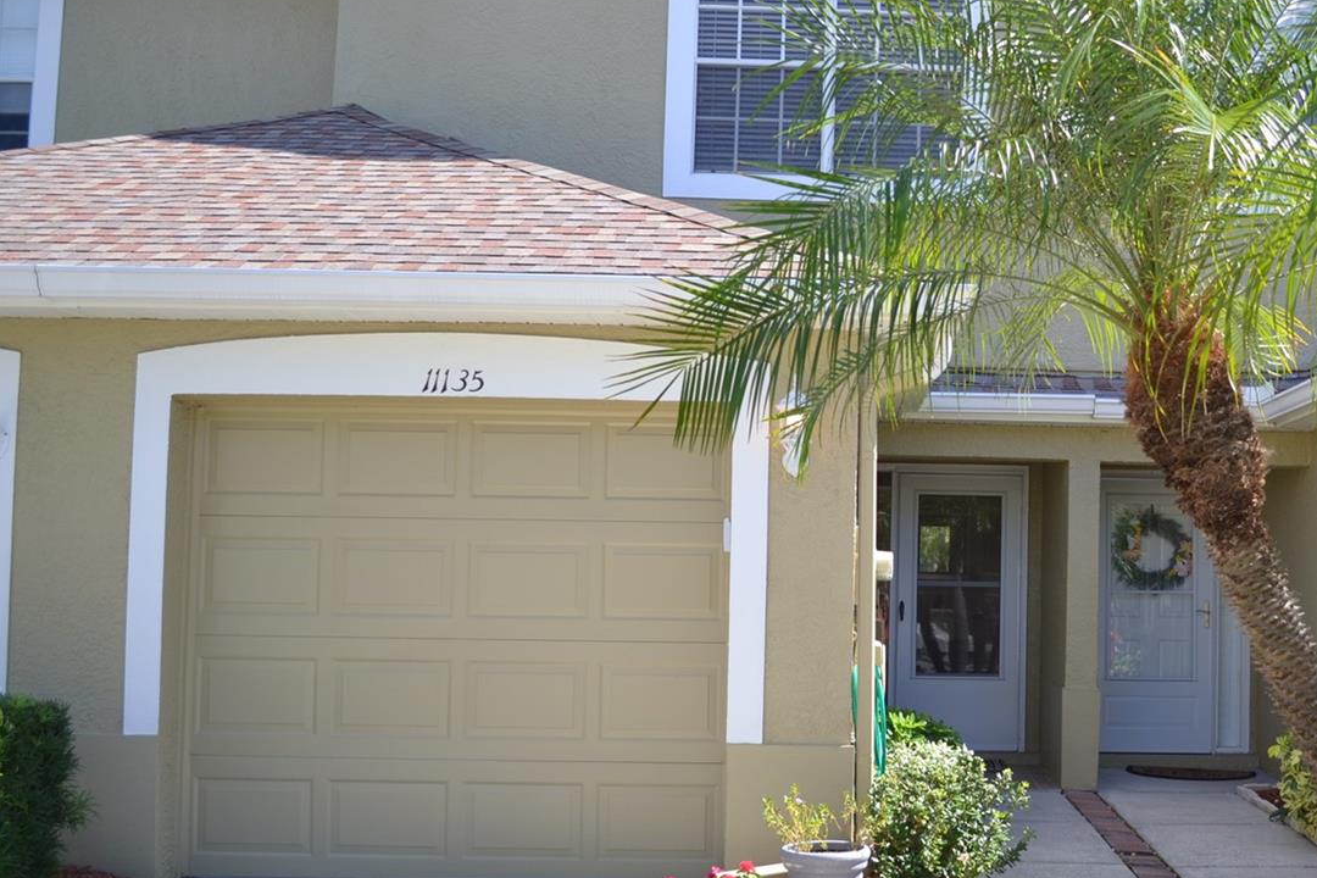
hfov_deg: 47.0
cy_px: 516
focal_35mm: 40
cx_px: 955
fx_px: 1463
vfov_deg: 33.3
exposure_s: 1/320
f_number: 3.5
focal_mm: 18
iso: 100
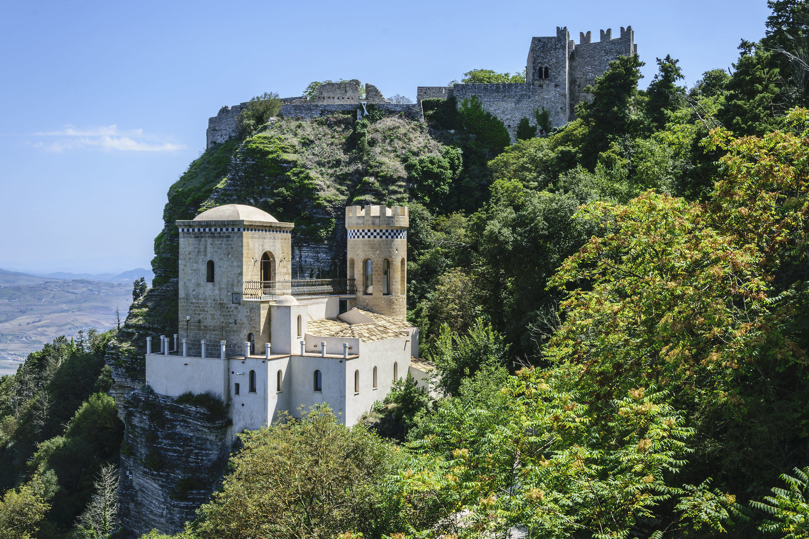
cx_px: 404
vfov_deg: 34.2
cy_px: 270
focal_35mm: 39
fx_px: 876
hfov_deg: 49.6
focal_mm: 26
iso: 100
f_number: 13
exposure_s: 1/80
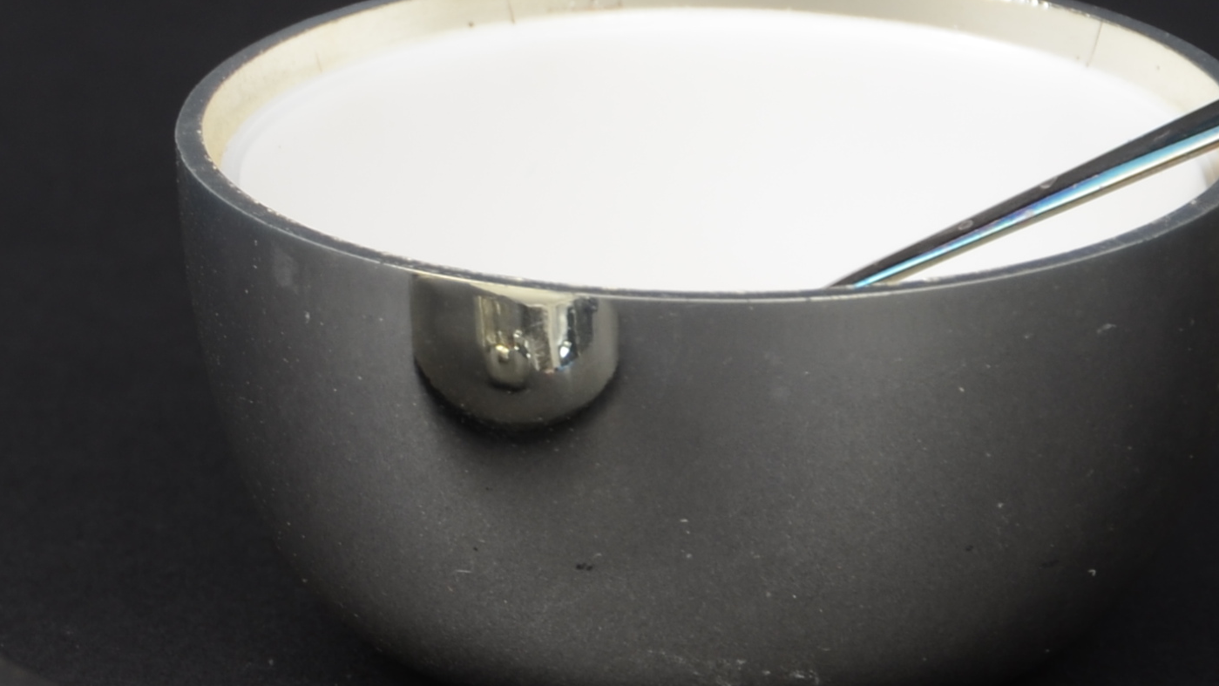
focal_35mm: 453
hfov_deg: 4.8
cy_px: 577
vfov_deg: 2.7
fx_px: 14643
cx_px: 27
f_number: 11
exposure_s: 1/250
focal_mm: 82
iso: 100
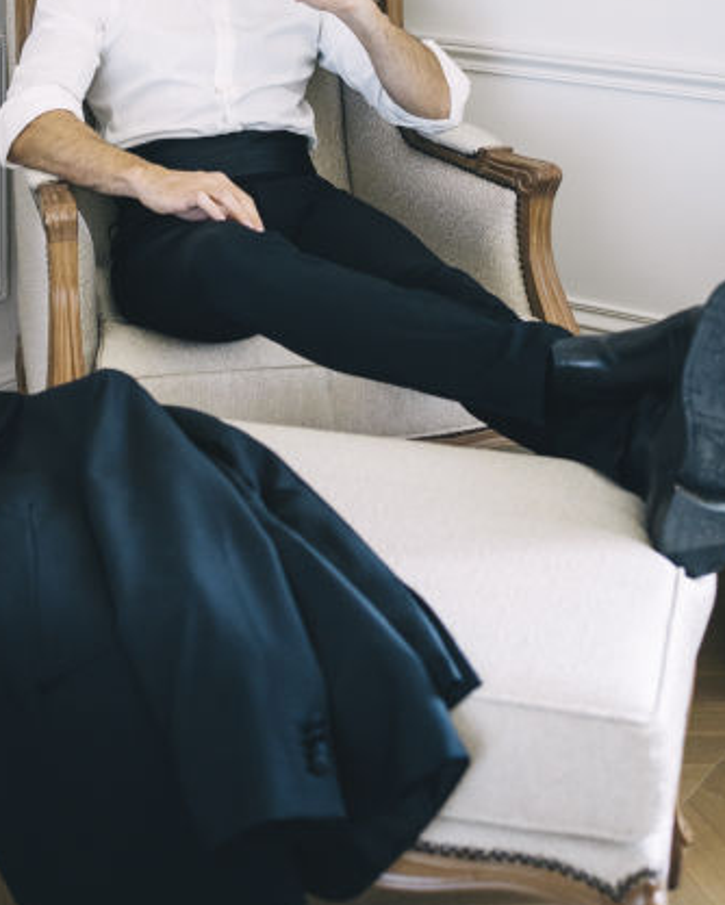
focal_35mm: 63
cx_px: 238
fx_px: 1689
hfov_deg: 24.1
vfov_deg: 29.5
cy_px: 208
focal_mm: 35
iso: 640
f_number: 2.8
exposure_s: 1/200
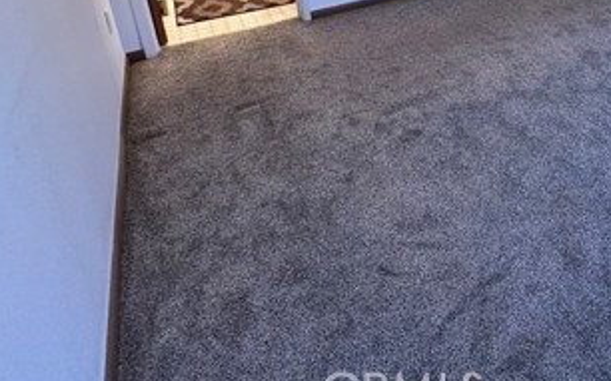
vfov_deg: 33.9
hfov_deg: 51.3
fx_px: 516
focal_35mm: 31
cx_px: 587
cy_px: -60
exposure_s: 1/60
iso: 640
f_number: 2.2
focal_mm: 2.22
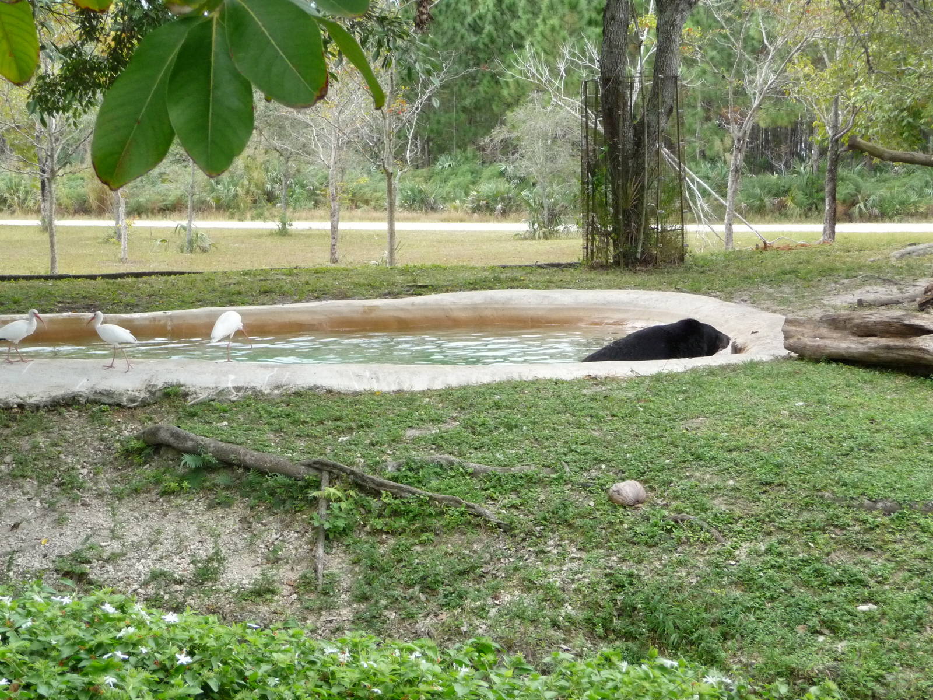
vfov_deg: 20.4
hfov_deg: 27.0
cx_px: 466
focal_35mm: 72
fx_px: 1941
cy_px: 350
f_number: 4.6
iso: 400
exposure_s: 1/320
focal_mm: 12.2
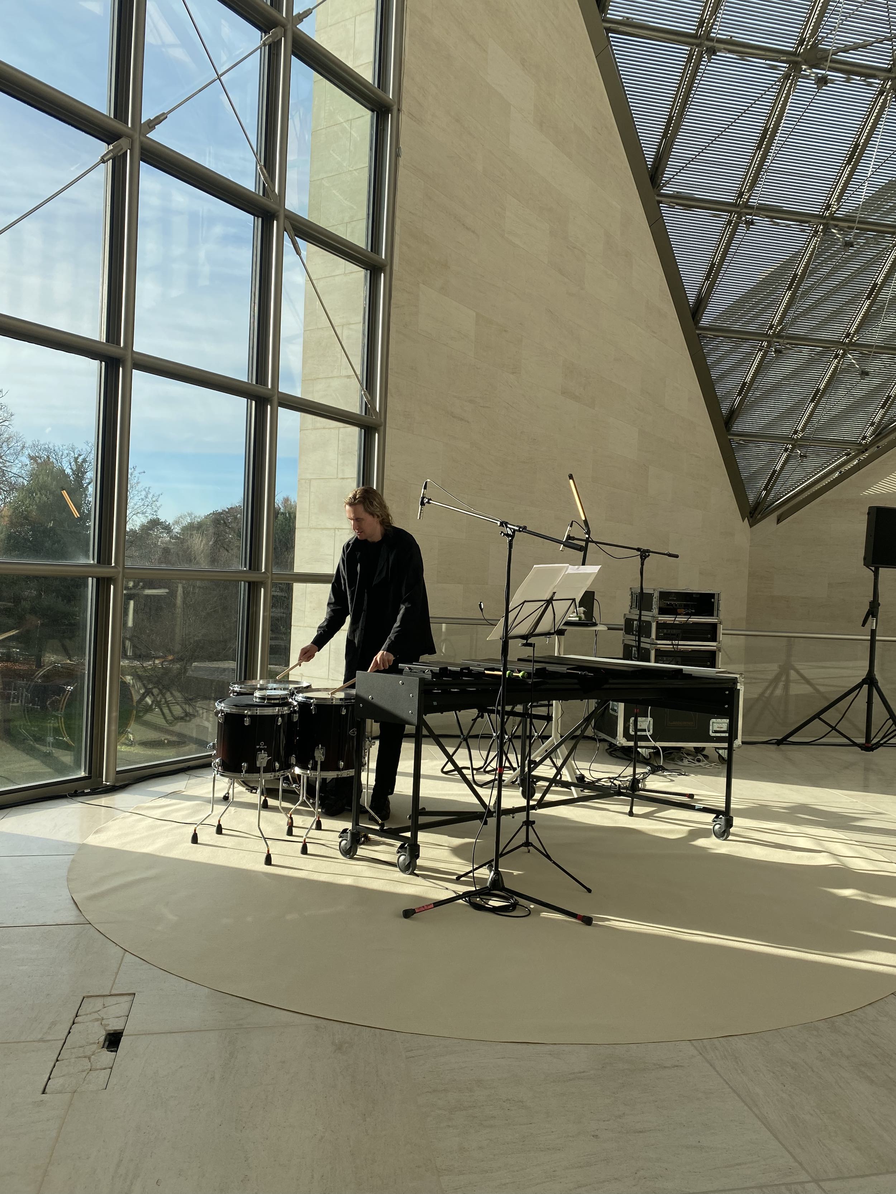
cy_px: 597
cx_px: 448
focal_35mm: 26
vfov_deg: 67.3
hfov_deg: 53.1
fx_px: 897
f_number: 1.8
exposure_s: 1/833
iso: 32
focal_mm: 4.25
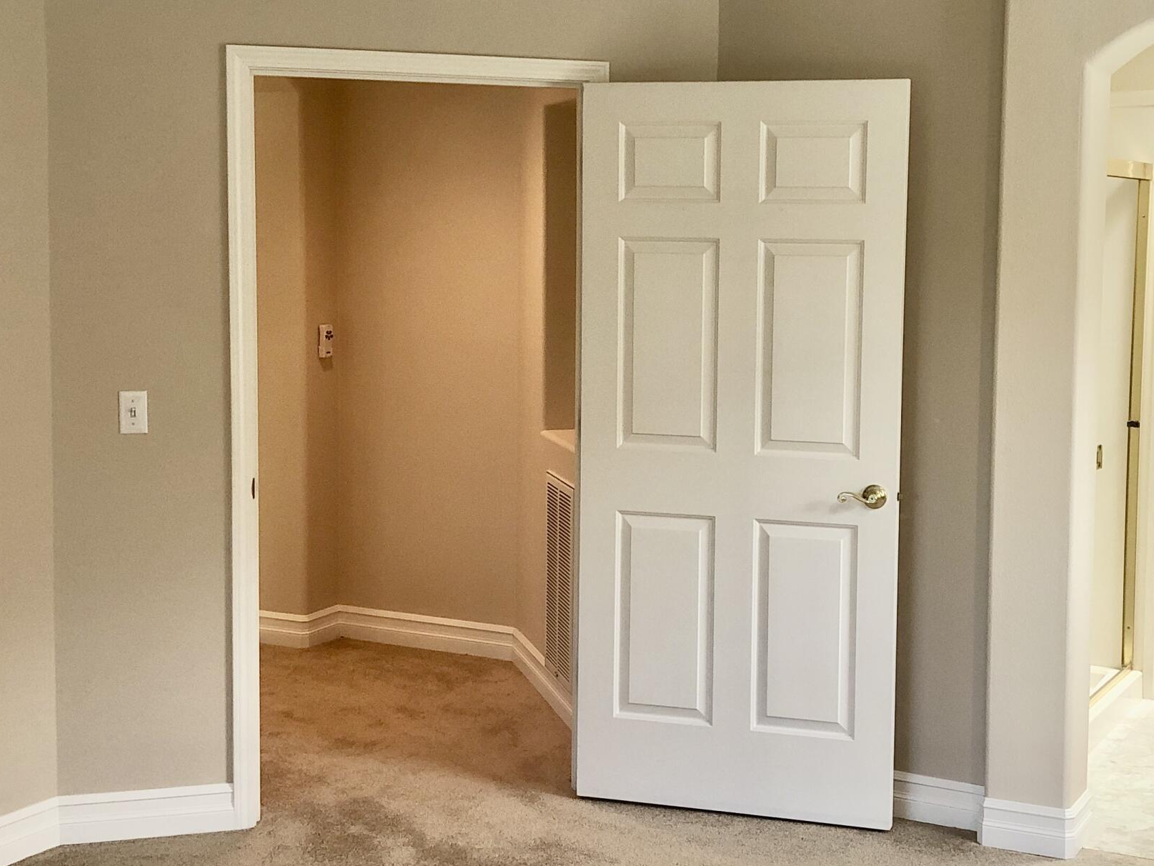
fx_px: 1734
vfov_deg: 28.0
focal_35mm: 52
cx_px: 720
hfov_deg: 36.6
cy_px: 404
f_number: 1.8
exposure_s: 1/24
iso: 32
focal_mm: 3.99
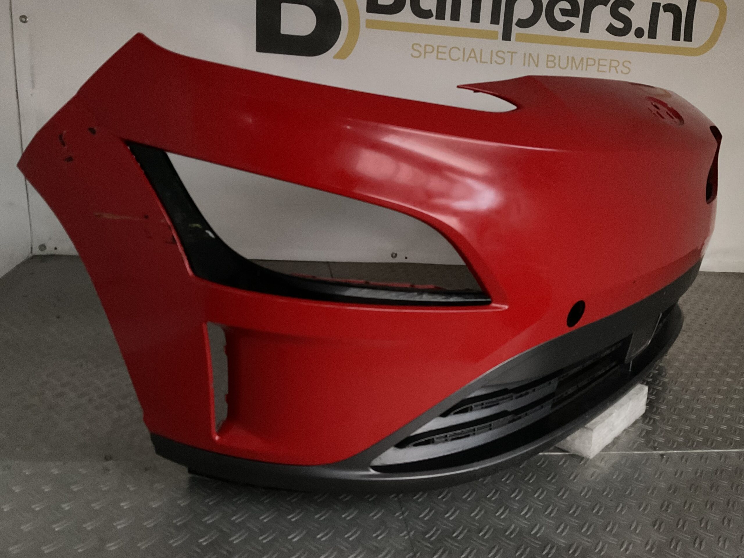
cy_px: 279
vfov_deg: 48.2
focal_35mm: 29
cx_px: 372
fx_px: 623
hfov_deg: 61.7
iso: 500
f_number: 1.8
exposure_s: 1/17
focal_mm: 3
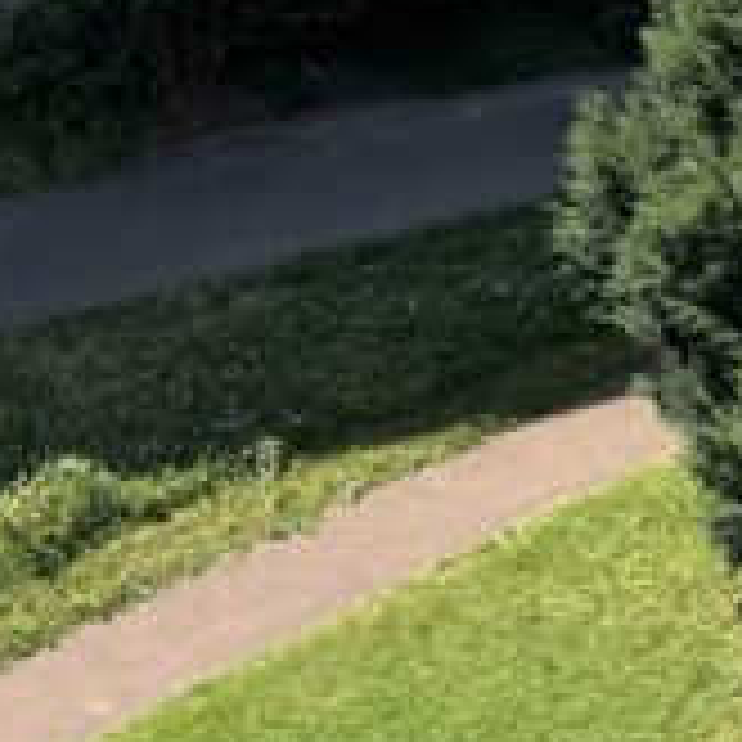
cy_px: -598
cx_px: 1057
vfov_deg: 12.1
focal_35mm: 132
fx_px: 3201
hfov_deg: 12.7
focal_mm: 6.76
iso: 80
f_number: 1.78
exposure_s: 1/4049
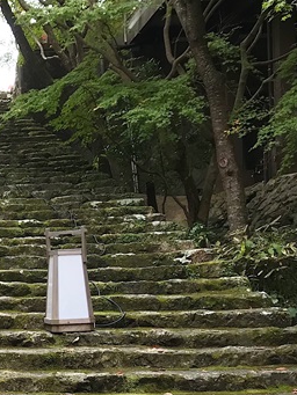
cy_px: 298
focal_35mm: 82
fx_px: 937
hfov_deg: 16.1
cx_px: -176
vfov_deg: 23.6
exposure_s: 1/40
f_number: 1.8
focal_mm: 3.99
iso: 25
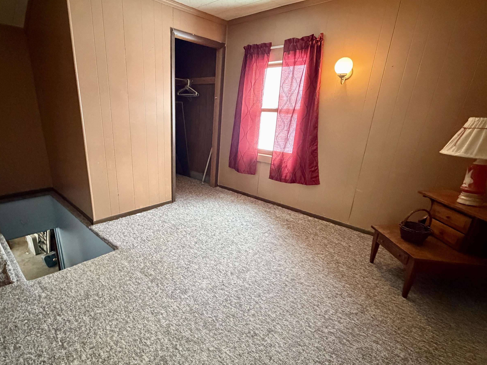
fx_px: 253
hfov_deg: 87.2
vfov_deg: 71.5
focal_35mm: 18
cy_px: 194
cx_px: 210
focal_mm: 2.22
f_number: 2.2
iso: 1000
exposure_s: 1/60
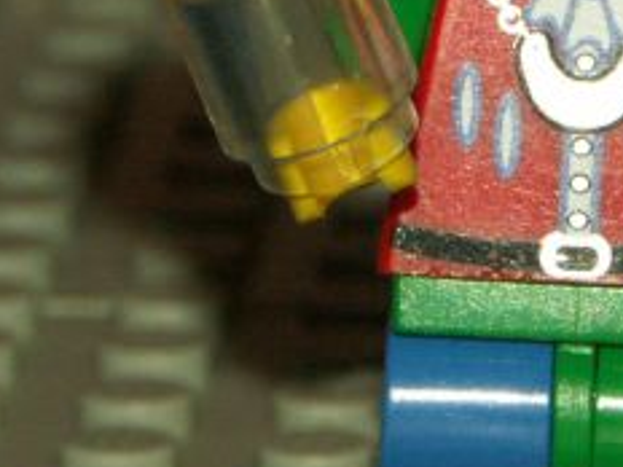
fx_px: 15874
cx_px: 532
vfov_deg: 1.7
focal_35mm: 882
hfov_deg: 2.2
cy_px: -8
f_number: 6.3
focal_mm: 50.8
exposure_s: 1/200
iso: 200
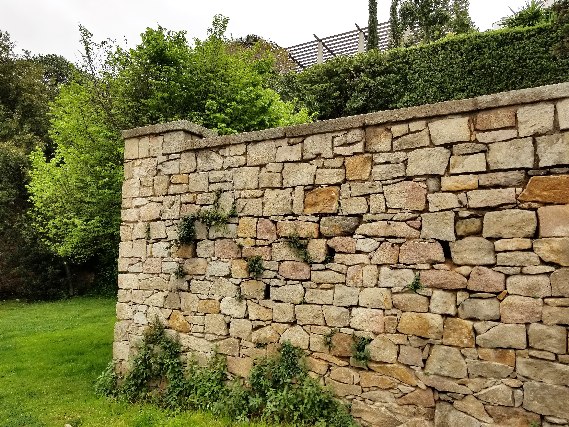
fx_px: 427
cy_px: 214
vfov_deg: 53.1
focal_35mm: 26
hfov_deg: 67.3
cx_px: 284
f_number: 1.7
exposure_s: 1/746
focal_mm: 4.3
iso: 50
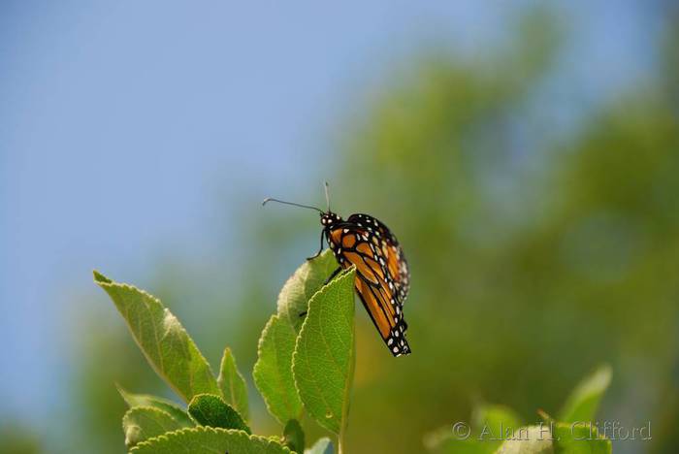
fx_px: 5663
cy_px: 227
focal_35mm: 300
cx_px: 340
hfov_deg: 6.9
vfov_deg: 4.6
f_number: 5.6
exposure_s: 1/250
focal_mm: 200
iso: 100
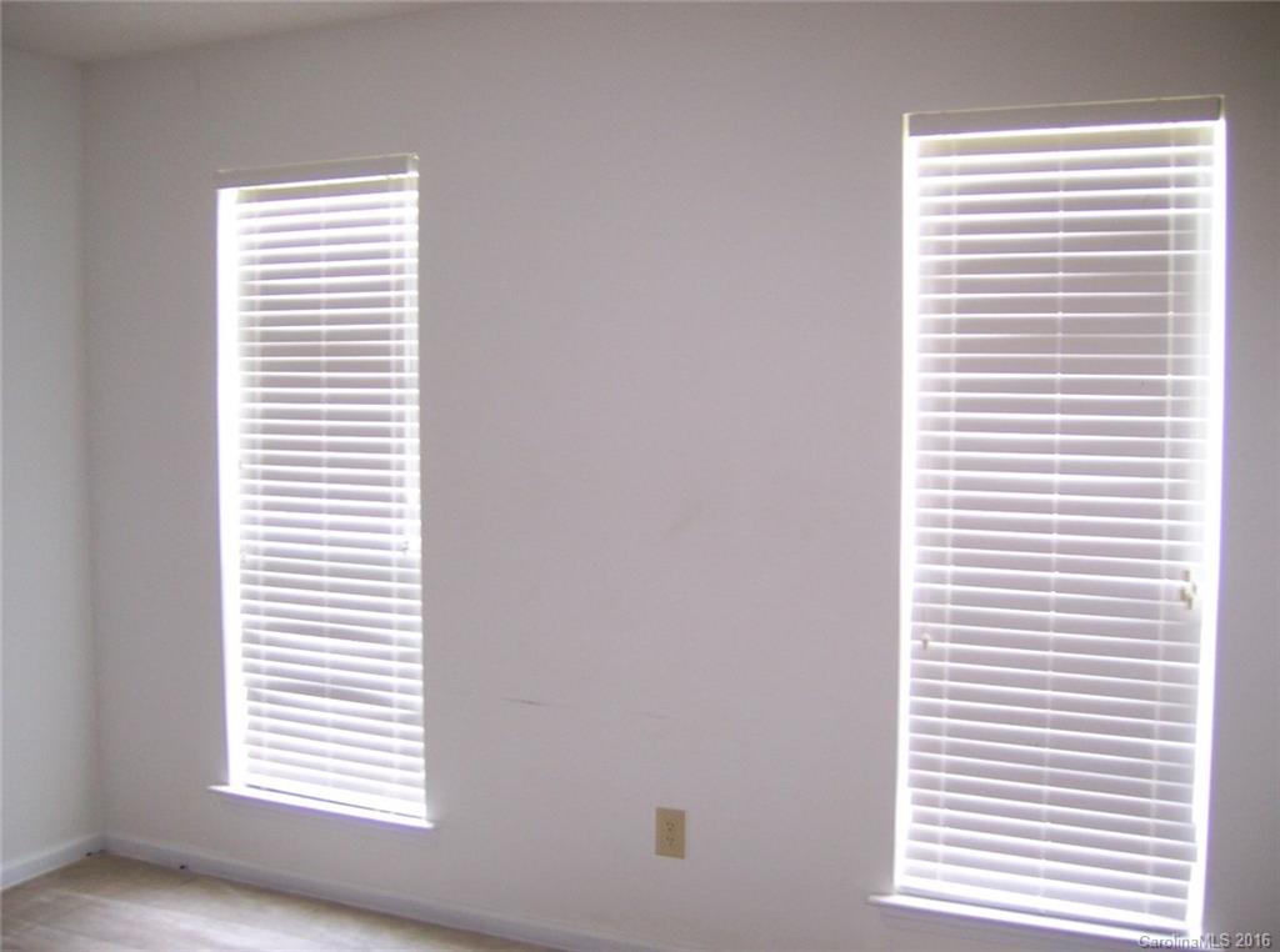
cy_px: 476
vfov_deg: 39.5
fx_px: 1327
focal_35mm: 36
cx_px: 640
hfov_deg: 51.5
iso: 125
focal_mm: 6
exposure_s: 1/20
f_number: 2.8
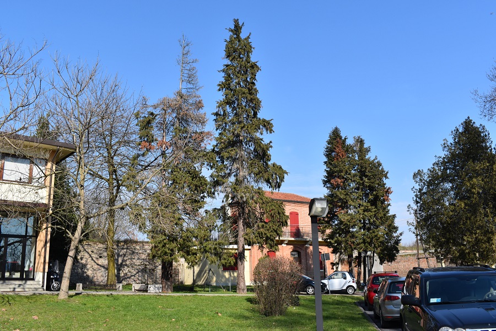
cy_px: 166
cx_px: 248
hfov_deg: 57.2
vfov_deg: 40.0
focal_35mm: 33
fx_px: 455
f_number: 10
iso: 200
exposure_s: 1/400
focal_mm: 22
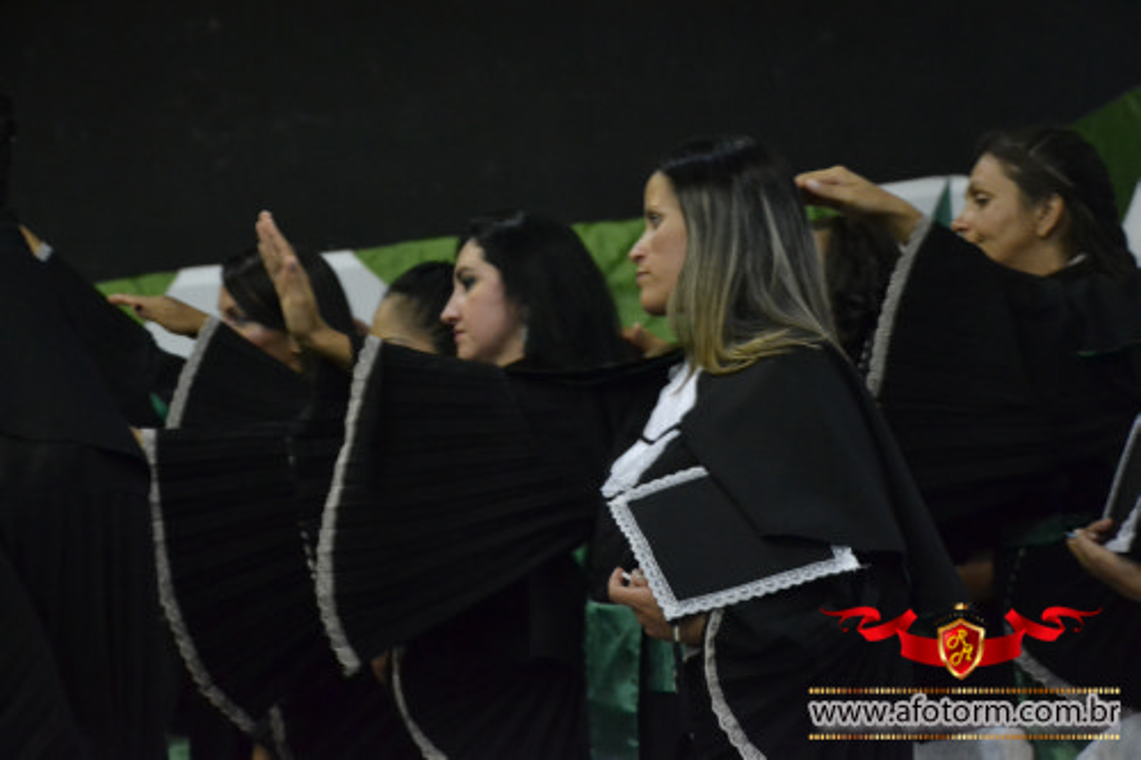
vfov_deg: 13.0
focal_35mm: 105
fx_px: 3327
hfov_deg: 19.5
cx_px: 570
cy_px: 380
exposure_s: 1/25
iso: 3200
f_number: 5.3
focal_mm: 70
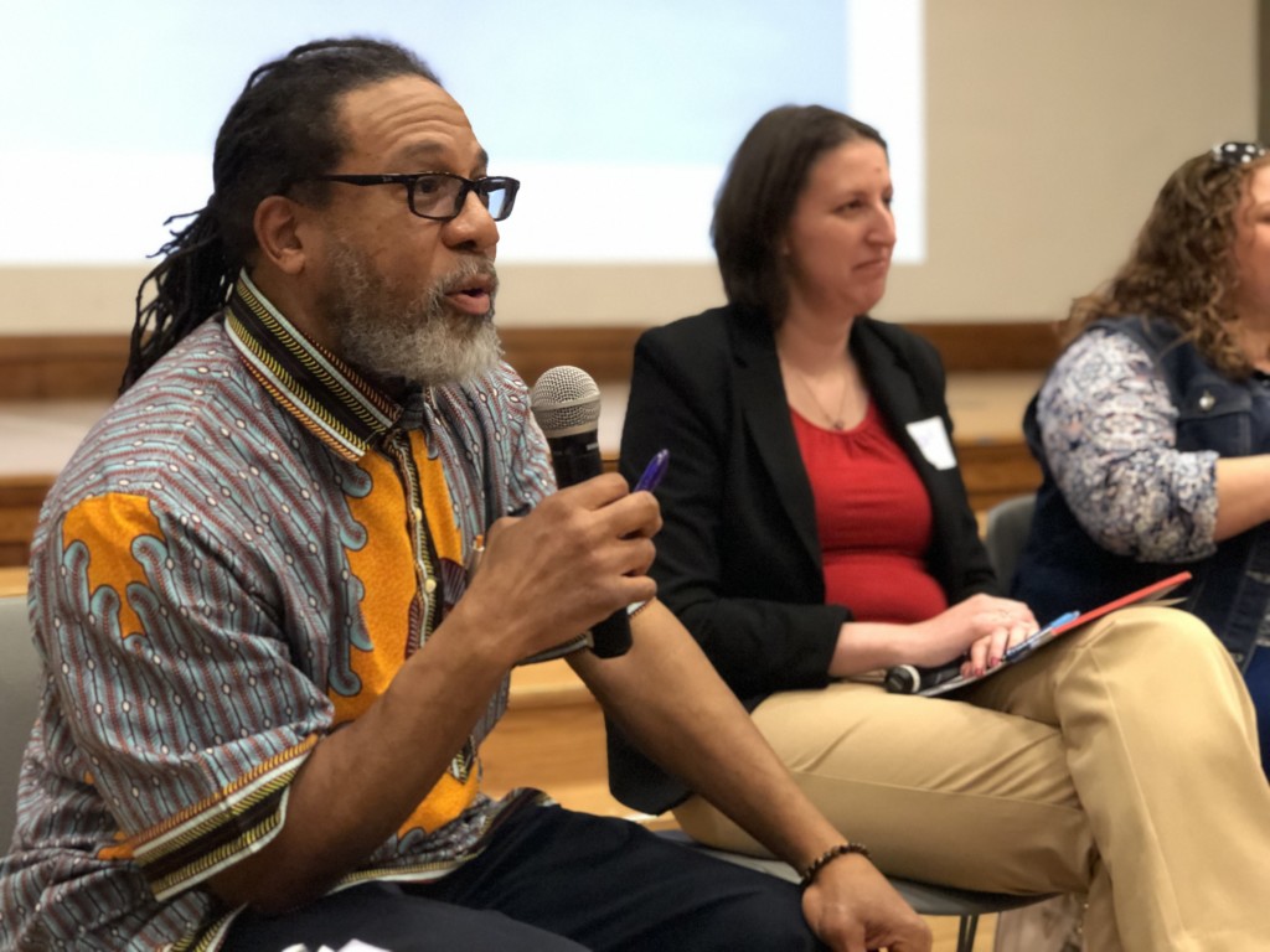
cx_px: 635
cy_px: 476
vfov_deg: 25.7
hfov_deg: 33.8
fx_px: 2091
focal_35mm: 57
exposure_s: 1/30
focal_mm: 6.6
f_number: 2.8
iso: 1000
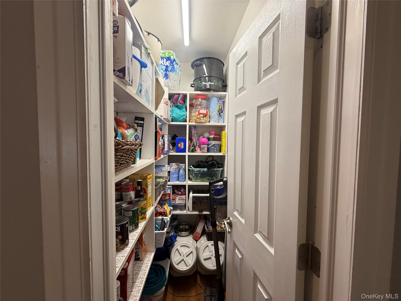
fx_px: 162
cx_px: 200
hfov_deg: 102.1
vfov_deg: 85.7
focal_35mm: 14
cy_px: 150
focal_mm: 2.22
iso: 200
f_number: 2.2
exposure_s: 1/60
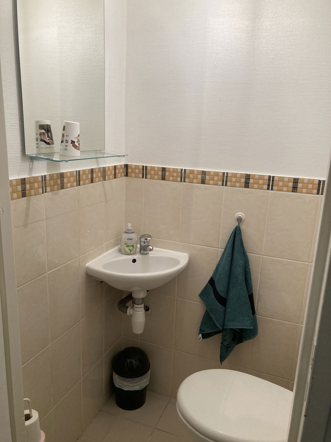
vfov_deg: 63.4
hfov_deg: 49.7
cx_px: 166
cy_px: 221
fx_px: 357
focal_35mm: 28
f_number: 1.8
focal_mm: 3.99
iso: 80
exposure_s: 1/100
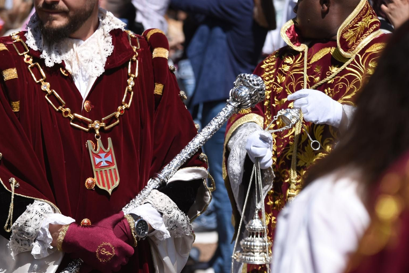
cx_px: 63
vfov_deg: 5.8
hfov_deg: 8.6
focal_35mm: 238
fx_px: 2705
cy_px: 87
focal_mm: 140
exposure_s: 1/800
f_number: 4.5
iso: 100
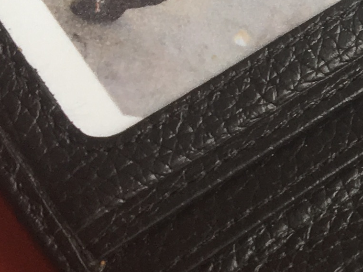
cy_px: 53
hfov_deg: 11.8
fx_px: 1615
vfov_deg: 9.6
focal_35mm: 154
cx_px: 665
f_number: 2.2
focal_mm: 4.15
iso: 25
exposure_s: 1/50
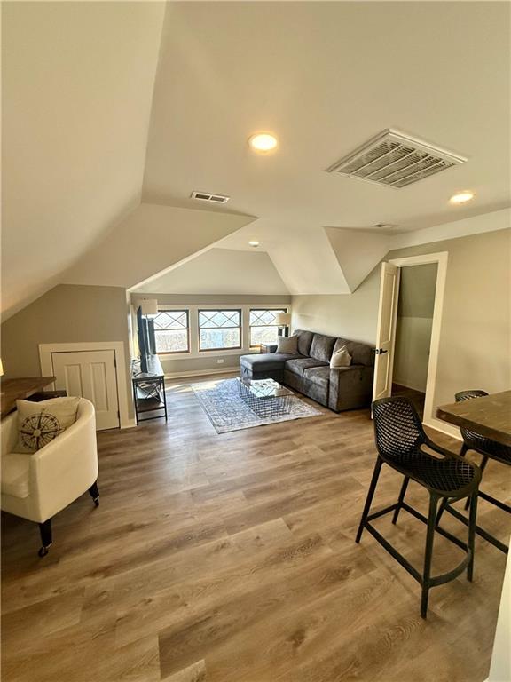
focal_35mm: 14
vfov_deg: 102.1
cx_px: 256
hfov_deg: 85.7
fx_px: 276
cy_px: 341
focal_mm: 2.22
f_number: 2.2
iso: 200
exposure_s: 1/99
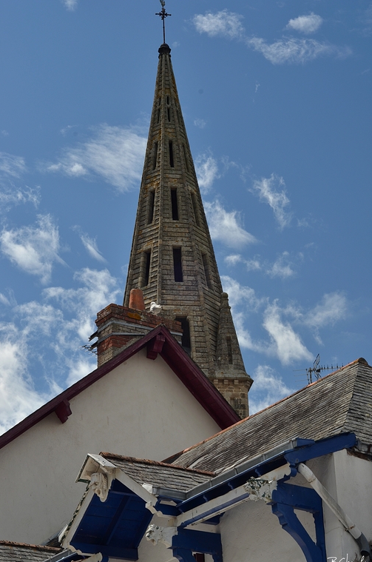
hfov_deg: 17.2
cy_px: 272
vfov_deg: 25.7
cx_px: 186
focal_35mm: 79
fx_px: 1229
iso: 100
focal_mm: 50
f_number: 13
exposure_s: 1/50
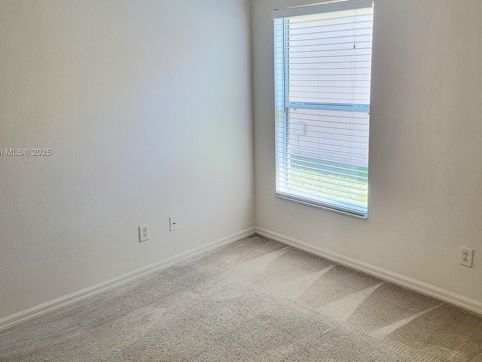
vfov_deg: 44.0
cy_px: 153
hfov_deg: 56.8
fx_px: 446
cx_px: 244
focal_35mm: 32
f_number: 1.8
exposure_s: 1/120
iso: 100
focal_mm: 6.7
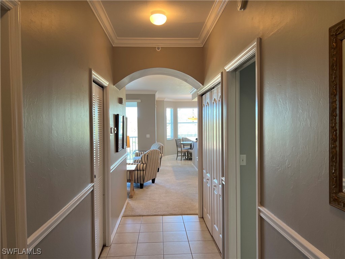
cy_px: 130
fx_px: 259
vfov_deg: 53.1
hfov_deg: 67.3
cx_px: 172
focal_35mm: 26
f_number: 1.5
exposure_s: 1/60
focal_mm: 5.7
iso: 80
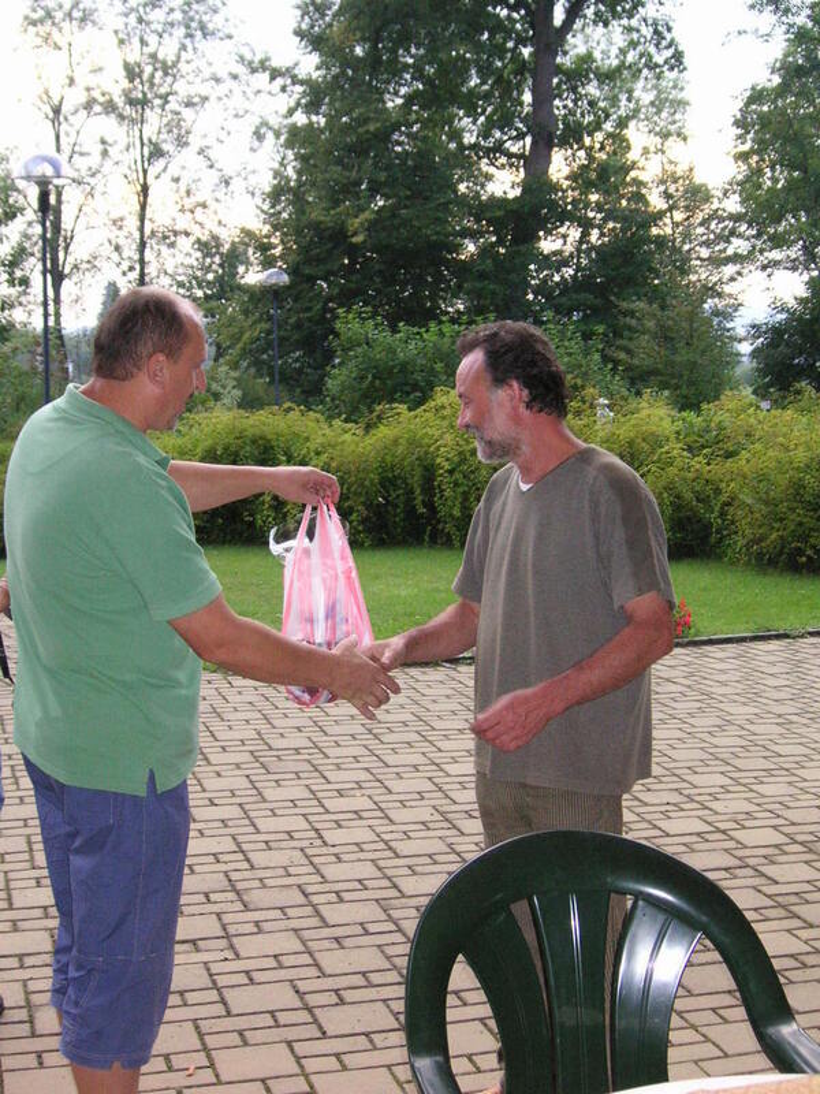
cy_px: 547
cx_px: 410
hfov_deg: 29.1
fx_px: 1579
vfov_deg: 38.2
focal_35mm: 50
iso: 160
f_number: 3.4
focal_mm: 8.4
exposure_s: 1/180
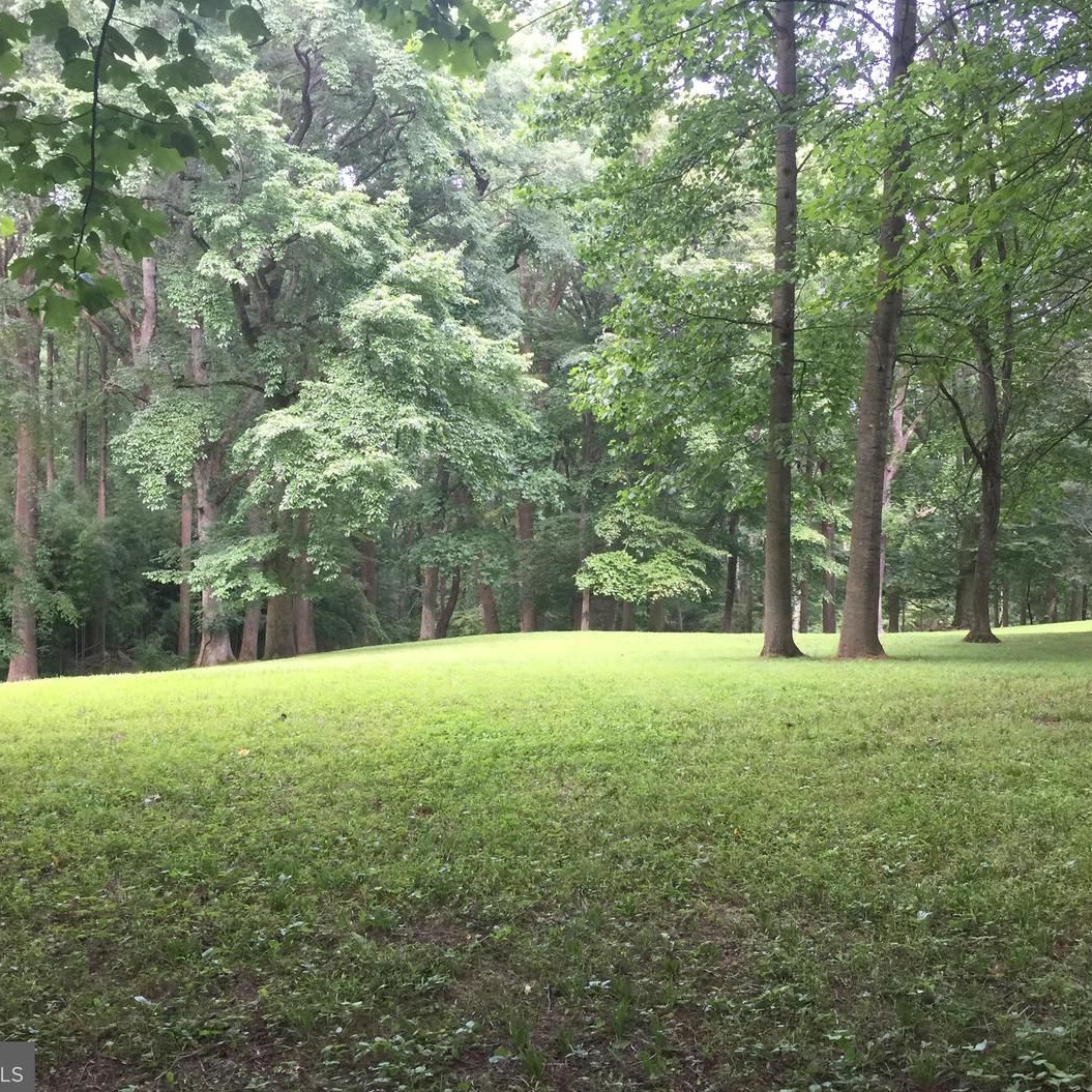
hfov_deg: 47.2
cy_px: 542
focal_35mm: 35
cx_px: 598
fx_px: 1249
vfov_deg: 47.2
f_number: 2.2
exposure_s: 1/40
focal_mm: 4.15
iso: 32
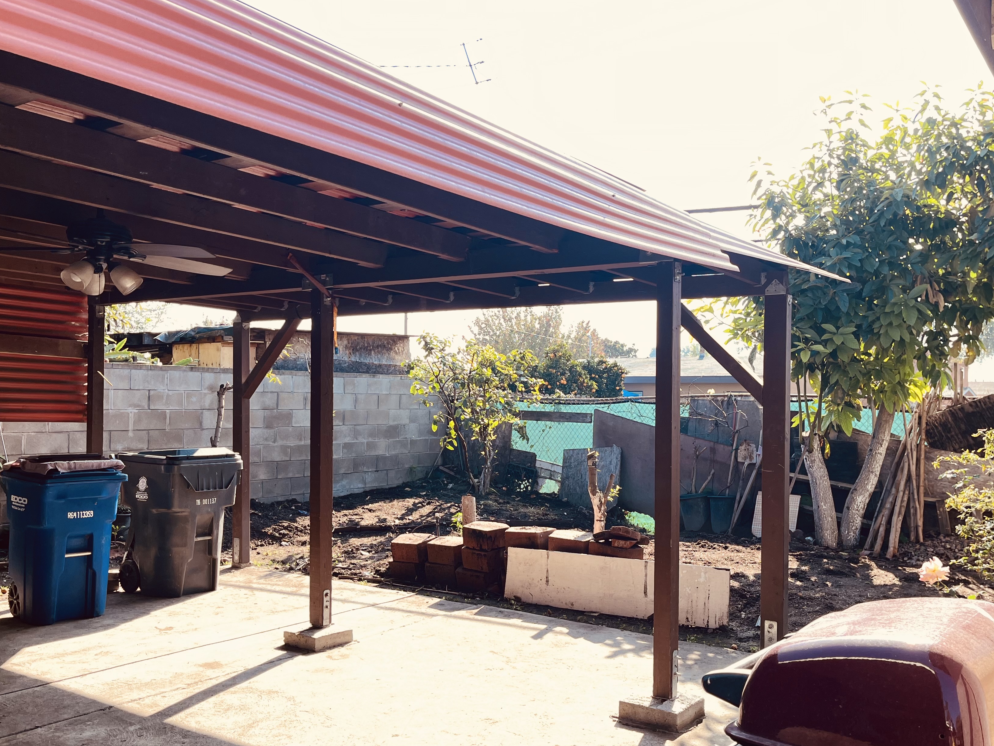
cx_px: 526
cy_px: 413
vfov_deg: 44.1
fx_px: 919
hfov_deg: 56.8
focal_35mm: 32
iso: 50
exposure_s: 1/483
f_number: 1.6
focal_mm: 5.1
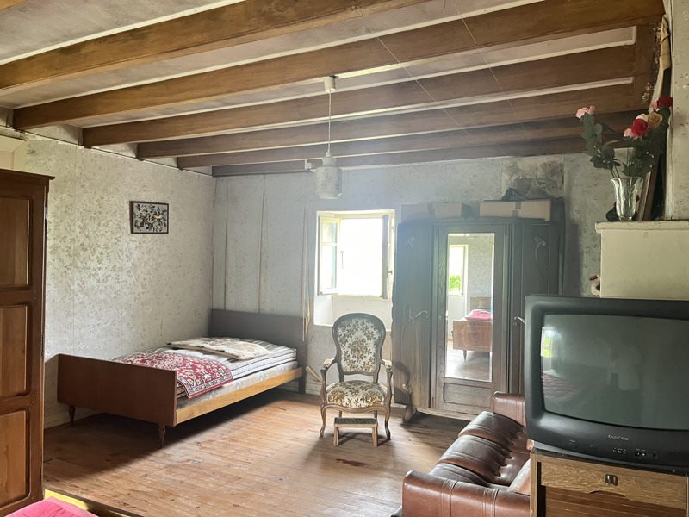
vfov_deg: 53.1
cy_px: 258
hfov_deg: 67.3
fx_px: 518
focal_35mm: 26
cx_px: 344
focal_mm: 5.1
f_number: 1.6
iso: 160
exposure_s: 1/60
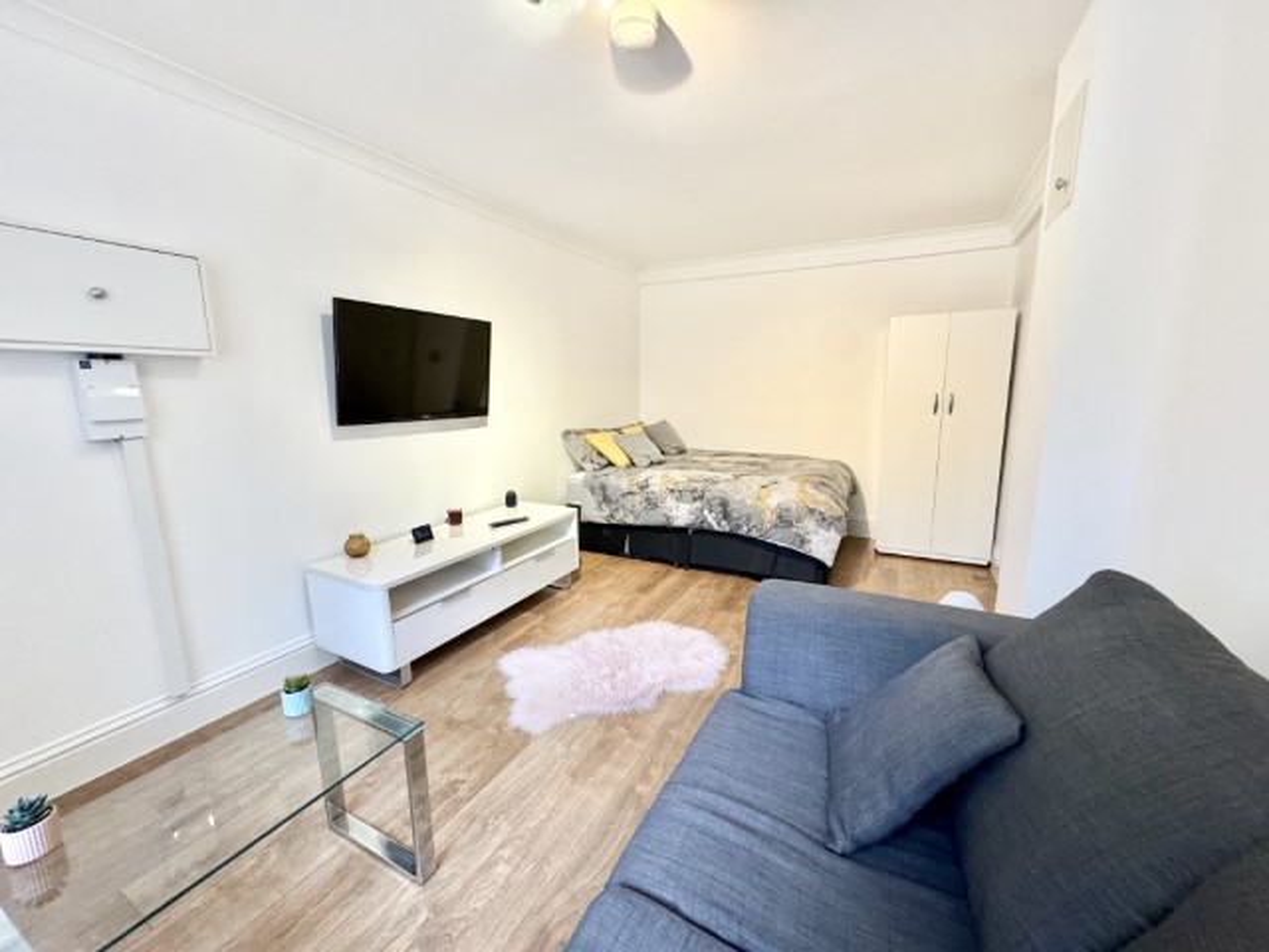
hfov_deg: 102.1
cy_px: 476
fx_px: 513
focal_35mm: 14
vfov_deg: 85.7
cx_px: 634
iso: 320
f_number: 2.2
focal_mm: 2.22
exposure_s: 1/50
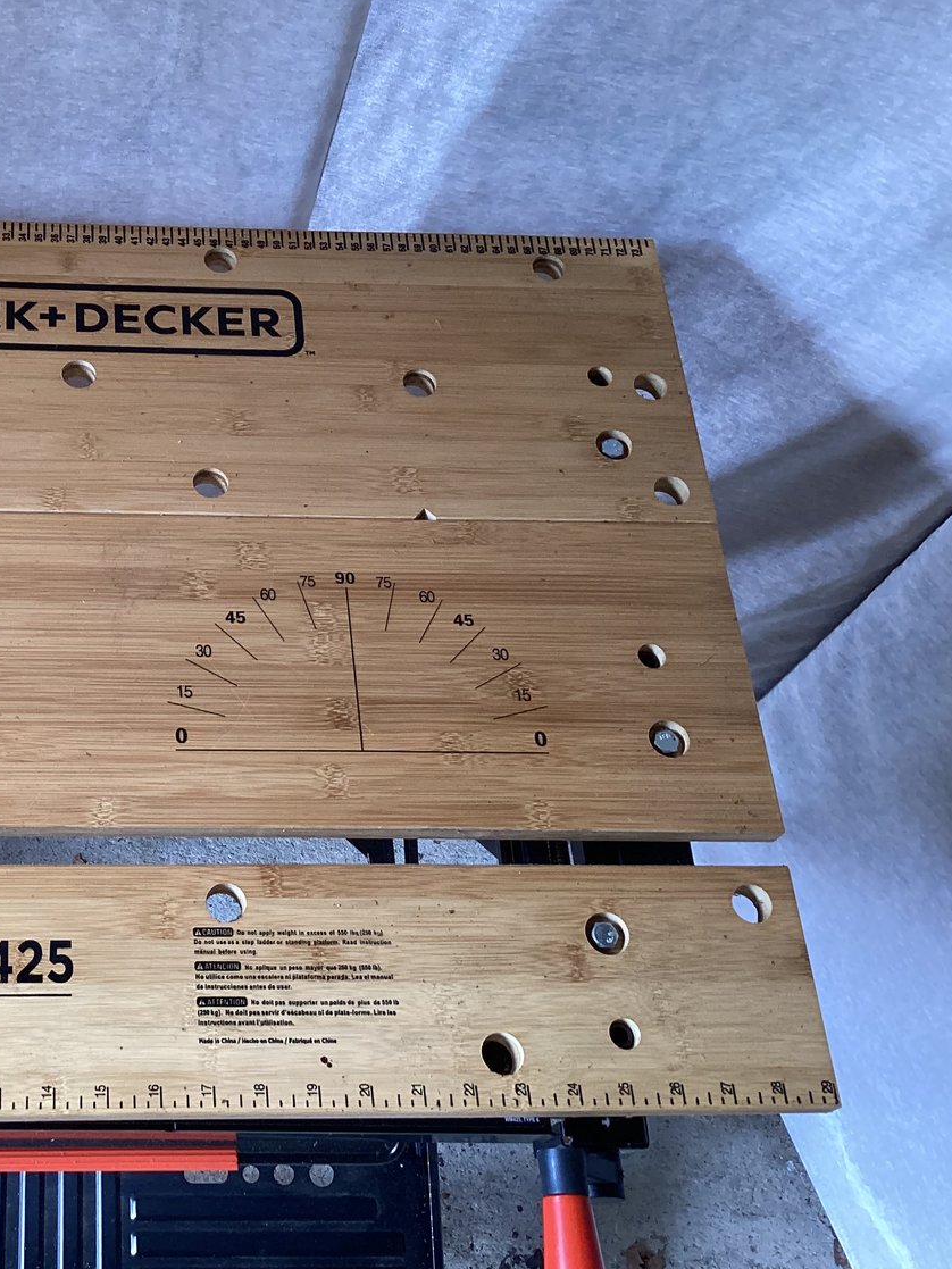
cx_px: 120
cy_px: 641
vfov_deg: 44.8
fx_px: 1540
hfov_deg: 32.8
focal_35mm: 42
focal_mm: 3.3
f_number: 2.4
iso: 64
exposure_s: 1/120
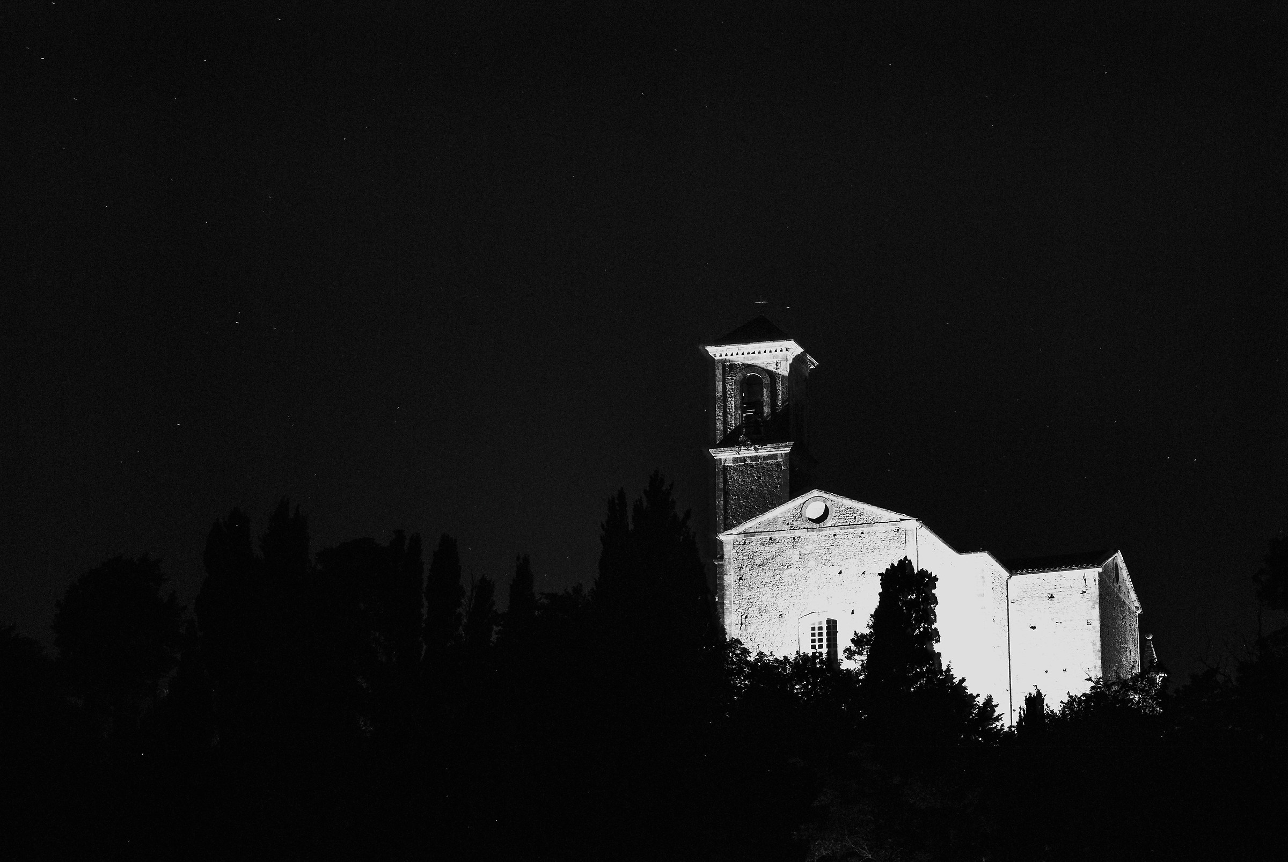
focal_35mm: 105
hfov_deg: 19.4
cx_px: 644
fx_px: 3761
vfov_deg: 13.1
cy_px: 431
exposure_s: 8
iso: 800
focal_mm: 70
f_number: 9
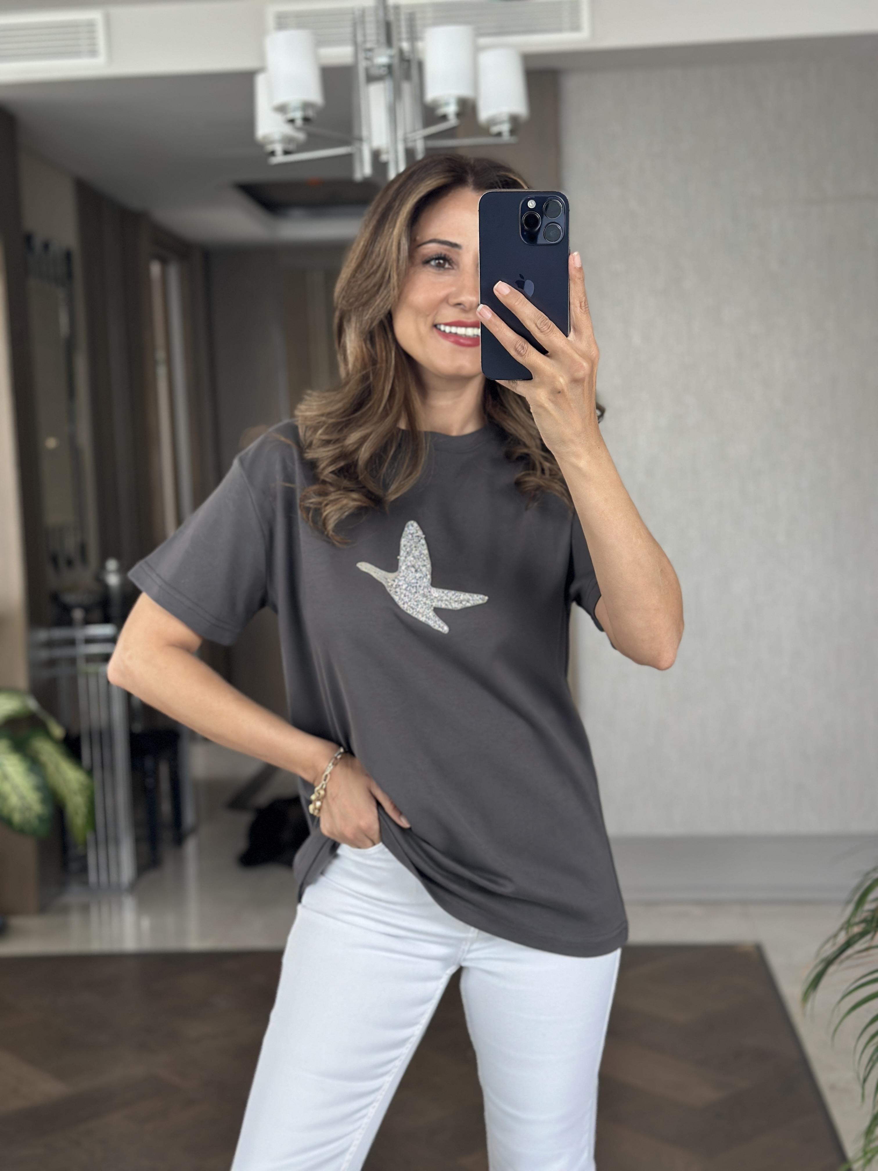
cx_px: 439
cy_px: 586
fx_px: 1623
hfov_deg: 30.3
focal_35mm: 48
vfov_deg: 39.7
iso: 200
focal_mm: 6.86
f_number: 1.78
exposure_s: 1/60
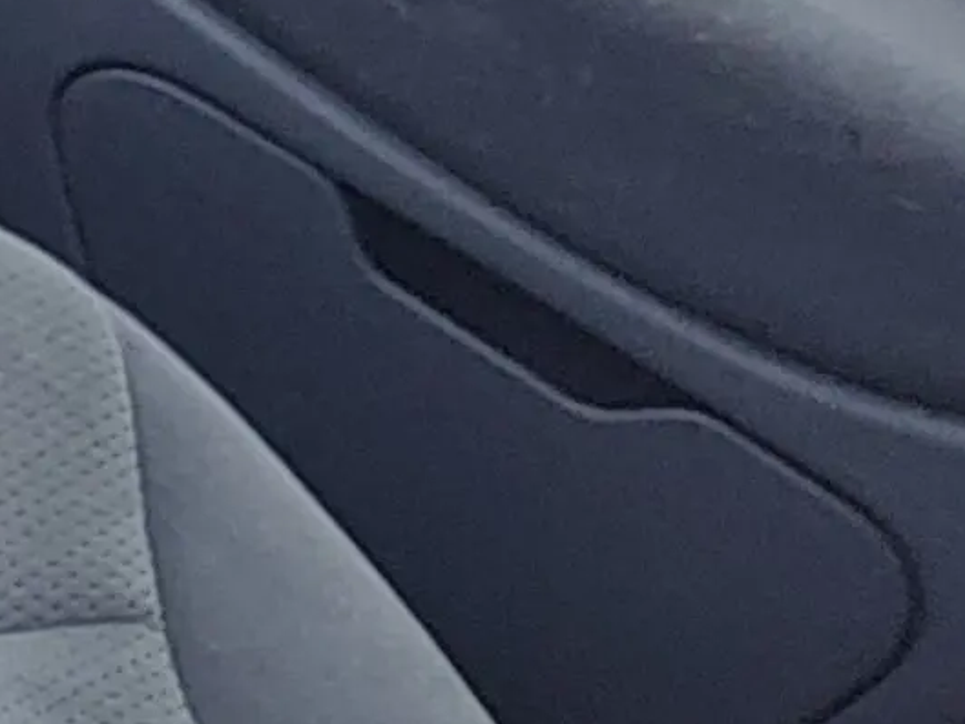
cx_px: -2366
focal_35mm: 167
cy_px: -312
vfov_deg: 8.7
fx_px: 4657
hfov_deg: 8.6
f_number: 1.8
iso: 163
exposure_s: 1/100
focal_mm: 5.56
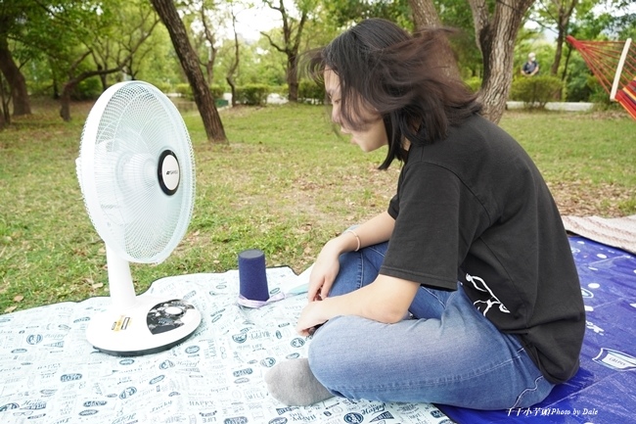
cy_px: 212
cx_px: 318
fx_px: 477
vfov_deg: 47.9
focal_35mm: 27
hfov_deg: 67.4
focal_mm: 18
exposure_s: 1/30
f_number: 4.5
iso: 100
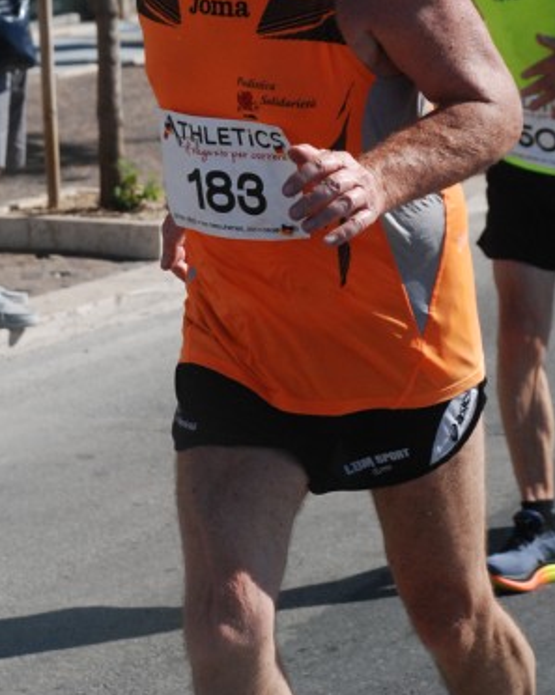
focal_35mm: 171
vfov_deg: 11.3
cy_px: 157
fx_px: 3510
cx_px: 195
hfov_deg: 9.0
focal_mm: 75
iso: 1000
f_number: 7.1
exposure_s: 1/2000
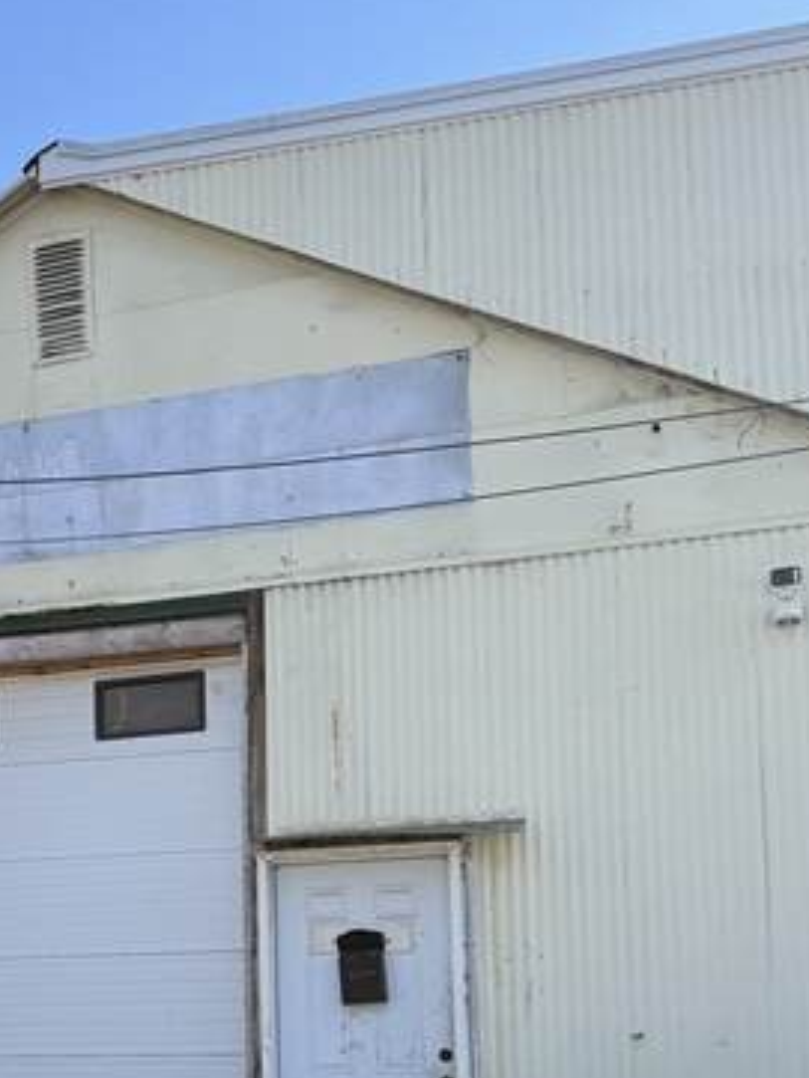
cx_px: 185
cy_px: 887
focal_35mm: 51
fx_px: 1588
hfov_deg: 28.1
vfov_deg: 36.0
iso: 80
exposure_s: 1/2370
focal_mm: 6.76
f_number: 1.78
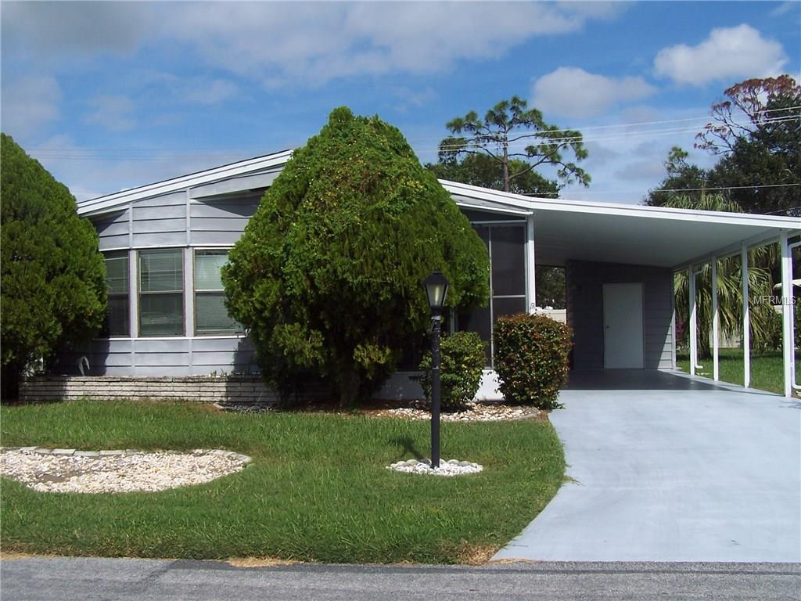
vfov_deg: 37.7
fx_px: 879
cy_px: 300
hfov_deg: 49.0
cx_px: 400
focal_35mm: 38
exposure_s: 1/750
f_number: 5.6
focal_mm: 6.3
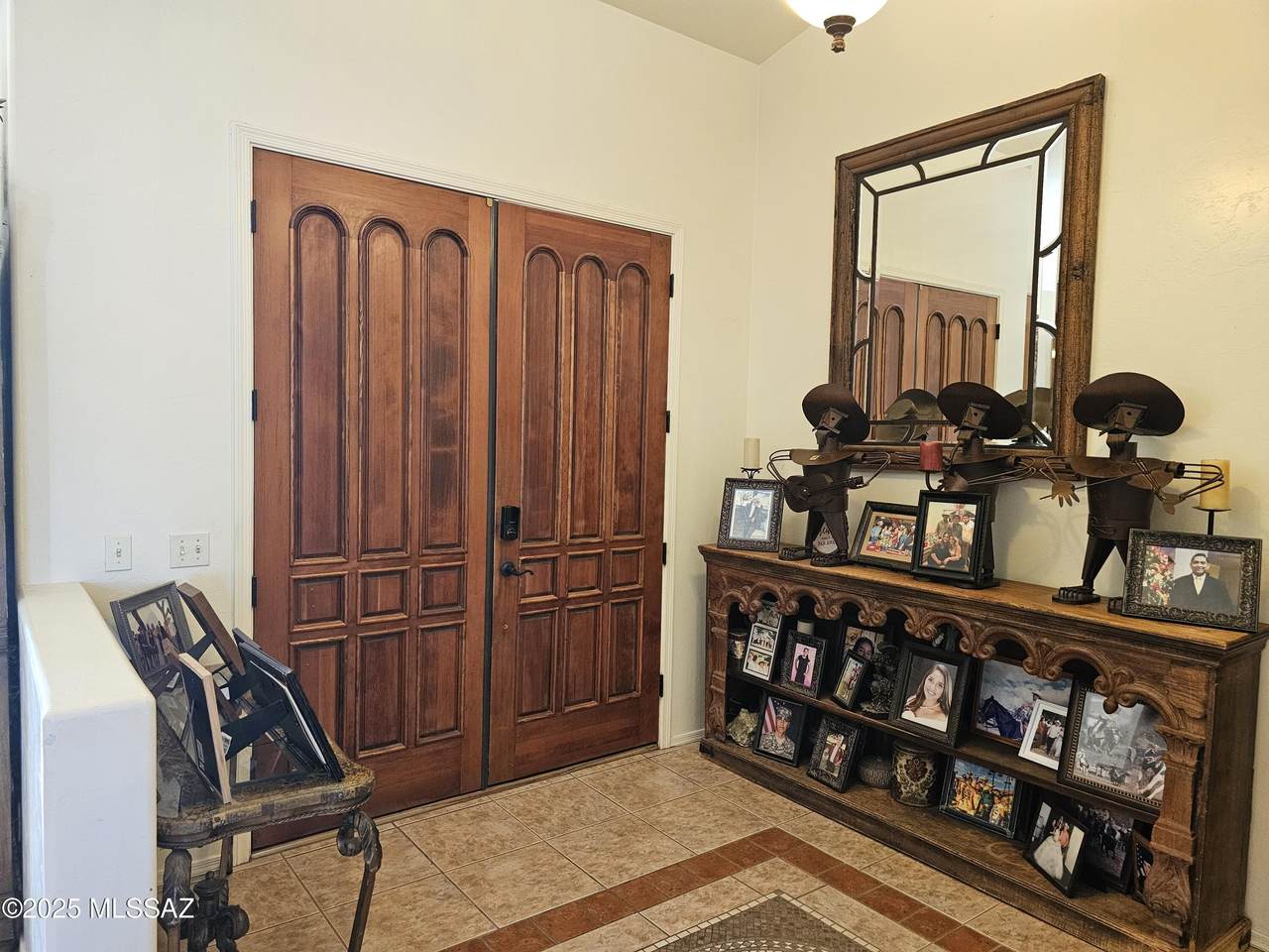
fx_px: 843
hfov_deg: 73.9
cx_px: 634
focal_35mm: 23
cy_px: 476
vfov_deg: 58.9
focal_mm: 6.3
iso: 640
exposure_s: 1/120
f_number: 1.7
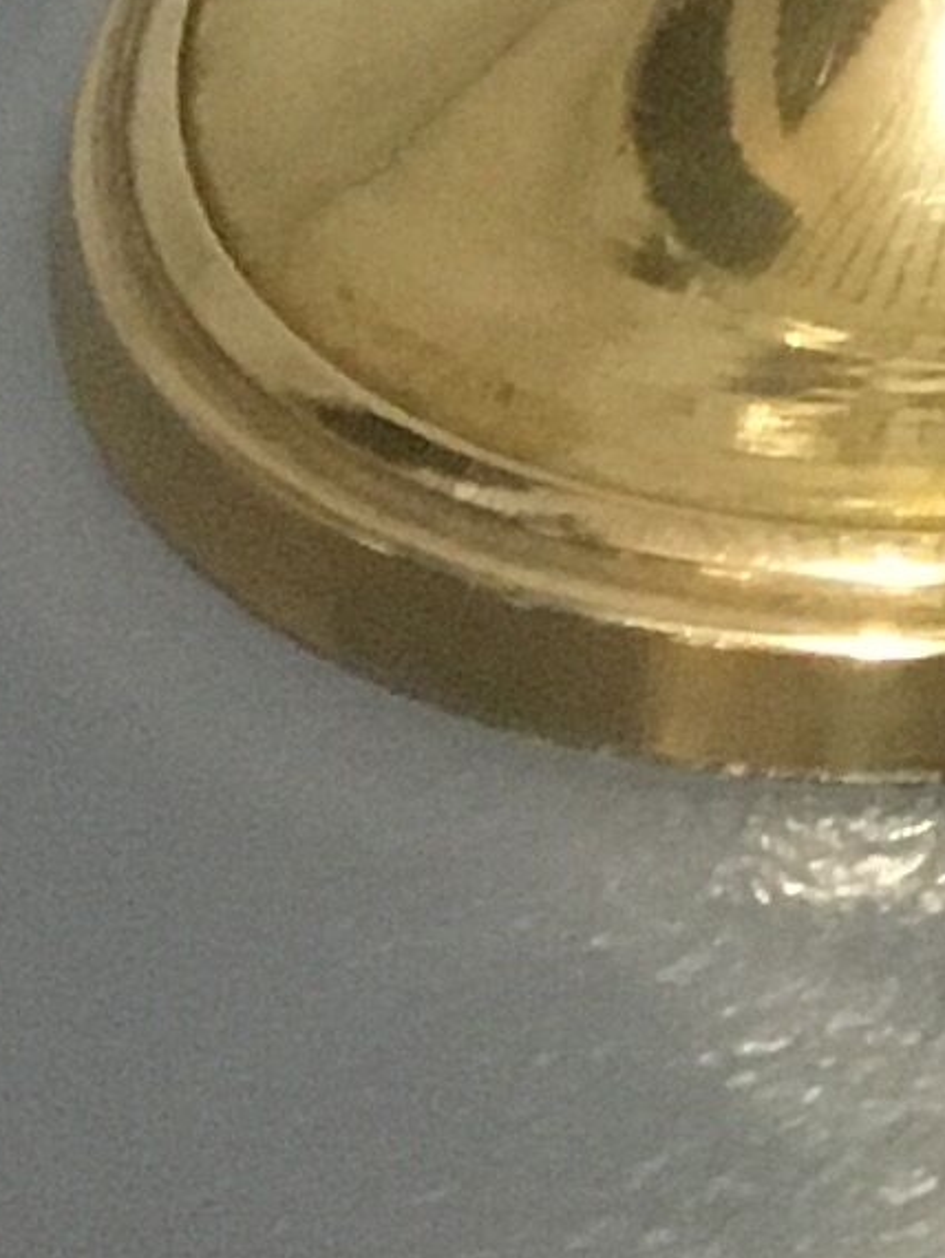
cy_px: -2712
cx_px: 2740
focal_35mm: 205
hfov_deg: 6.6
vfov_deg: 8.0
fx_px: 7456
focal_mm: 4.15
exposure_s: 1/25
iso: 200
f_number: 2.2
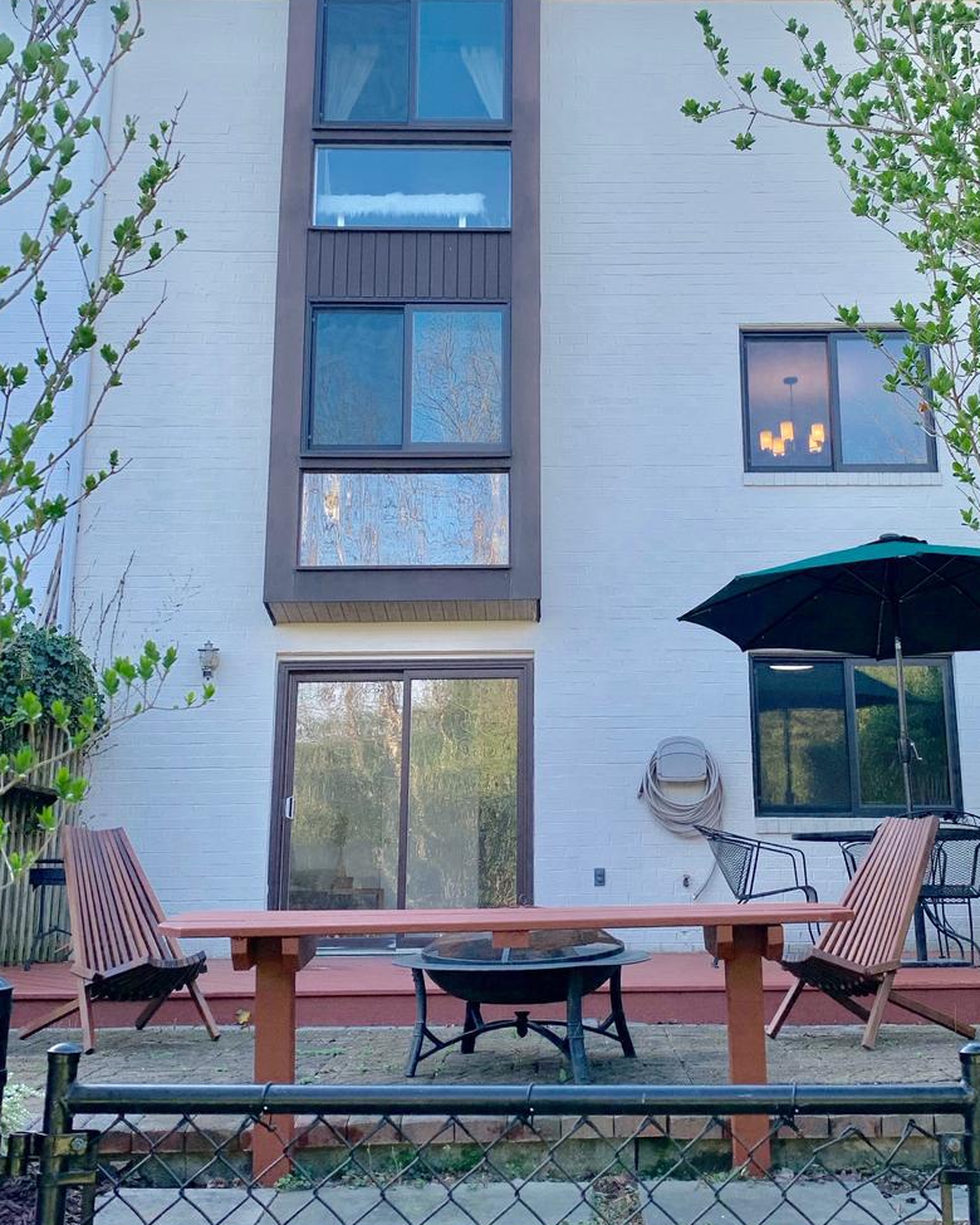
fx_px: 1450
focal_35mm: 40
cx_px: 593
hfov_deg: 37.2
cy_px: 535
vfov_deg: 45.7
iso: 25
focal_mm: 4.25
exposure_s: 1/471
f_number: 1.8
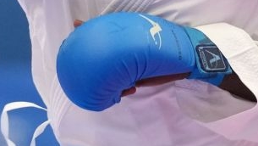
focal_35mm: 822
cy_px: 39
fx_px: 5627
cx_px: 105
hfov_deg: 2.6
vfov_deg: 1.5
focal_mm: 133
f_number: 2.8
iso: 2500
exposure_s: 1/1000
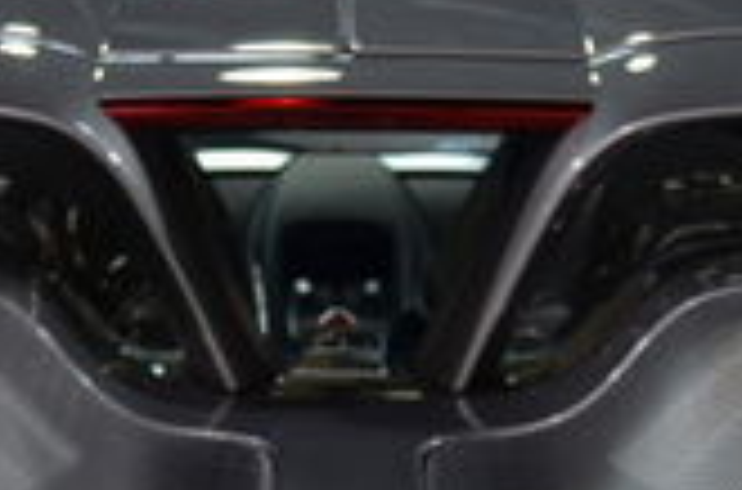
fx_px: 3453
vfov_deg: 7.6
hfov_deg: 12.3
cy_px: 1115
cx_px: 355
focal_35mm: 168
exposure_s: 1/60
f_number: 4
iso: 450
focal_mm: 24
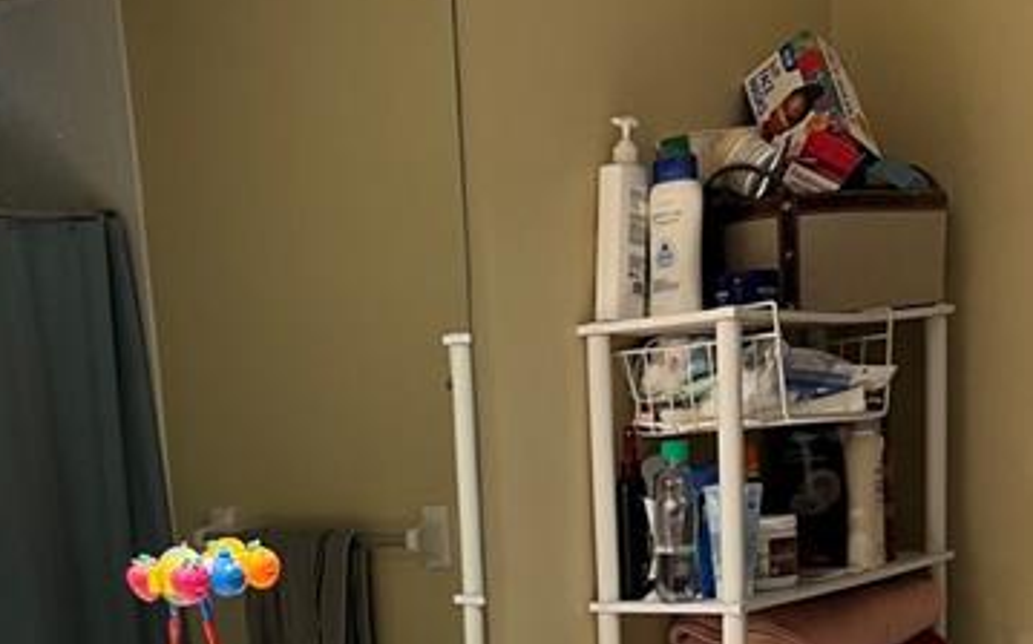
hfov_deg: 34.5
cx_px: 426
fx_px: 1660
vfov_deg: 20.3
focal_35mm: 59
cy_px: 805
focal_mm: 5.7
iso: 80
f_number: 1.5
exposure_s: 1/60
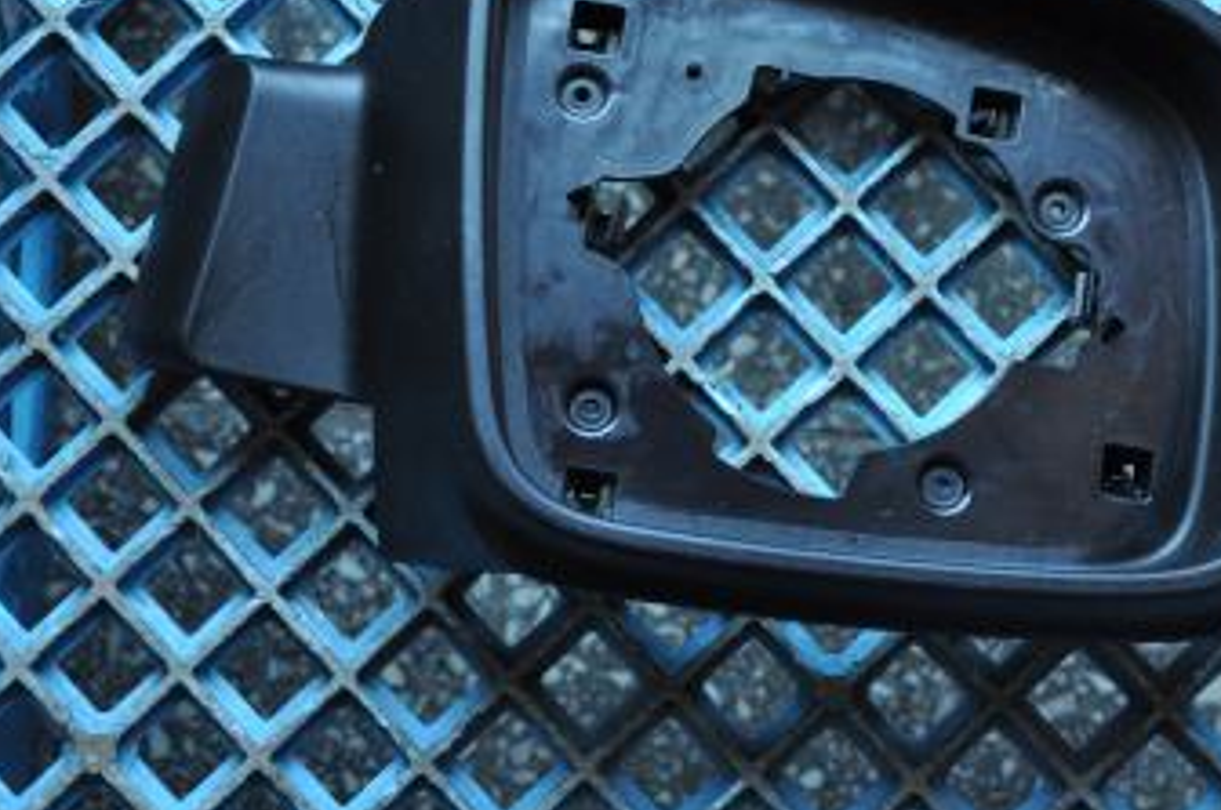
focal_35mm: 76
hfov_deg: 26.7
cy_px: 262
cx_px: 661
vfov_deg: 17.8
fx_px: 2574
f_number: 4.2
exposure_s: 1/30
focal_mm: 34
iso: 1250
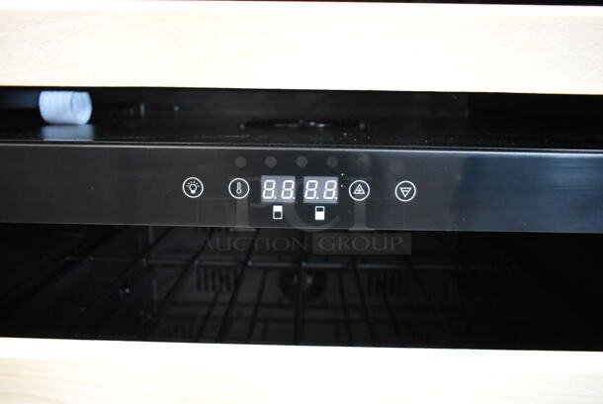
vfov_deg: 48.0
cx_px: 302
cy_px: 202
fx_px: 453
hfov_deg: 67.3
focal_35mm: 27
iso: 6400
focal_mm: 18
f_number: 3.5
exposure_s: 1/30
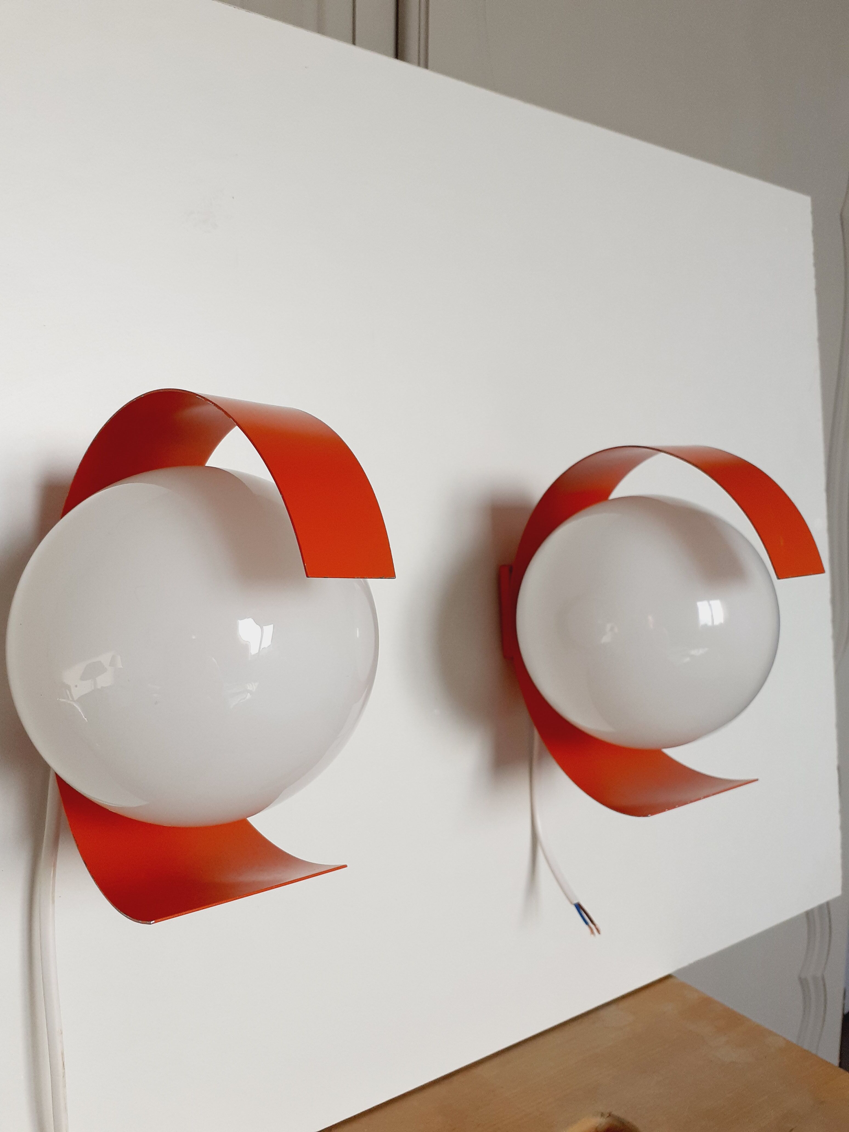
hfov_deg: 51.4
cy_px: 566
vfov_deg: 65.3
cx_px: 424
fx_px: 883
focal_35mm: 27
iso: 40
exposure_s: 1/231
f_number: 1.9
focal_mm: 3.6
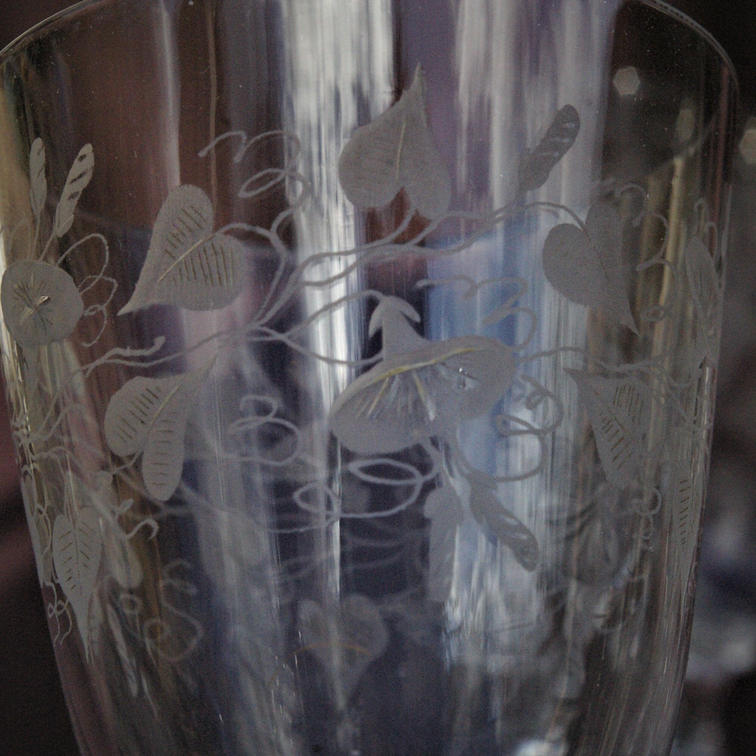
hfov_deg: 34.0
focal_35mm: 50
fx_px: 1235
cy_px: 395
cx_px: 379
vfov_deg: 34.0
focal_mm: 26
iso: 1600
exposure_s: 1/750
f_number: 8
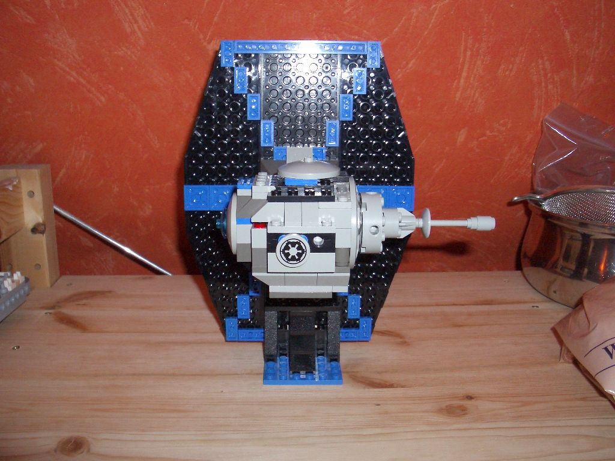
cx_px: 308
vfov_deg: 40.7
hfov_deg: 52.6
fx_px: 622
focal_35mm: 35
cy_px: 230
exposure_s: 1/40
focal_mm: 5.8
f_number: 4.3
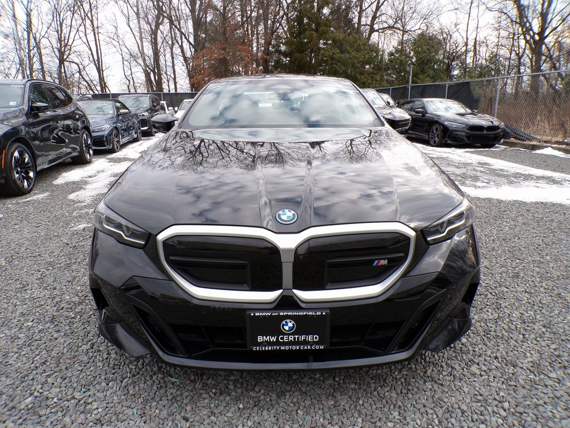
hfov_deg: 71.6
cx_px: 285
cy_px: 214
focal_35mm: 24
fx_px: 395
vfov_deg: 56.8
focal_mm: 4.3
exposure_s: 1/120
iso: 100
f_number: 4.4
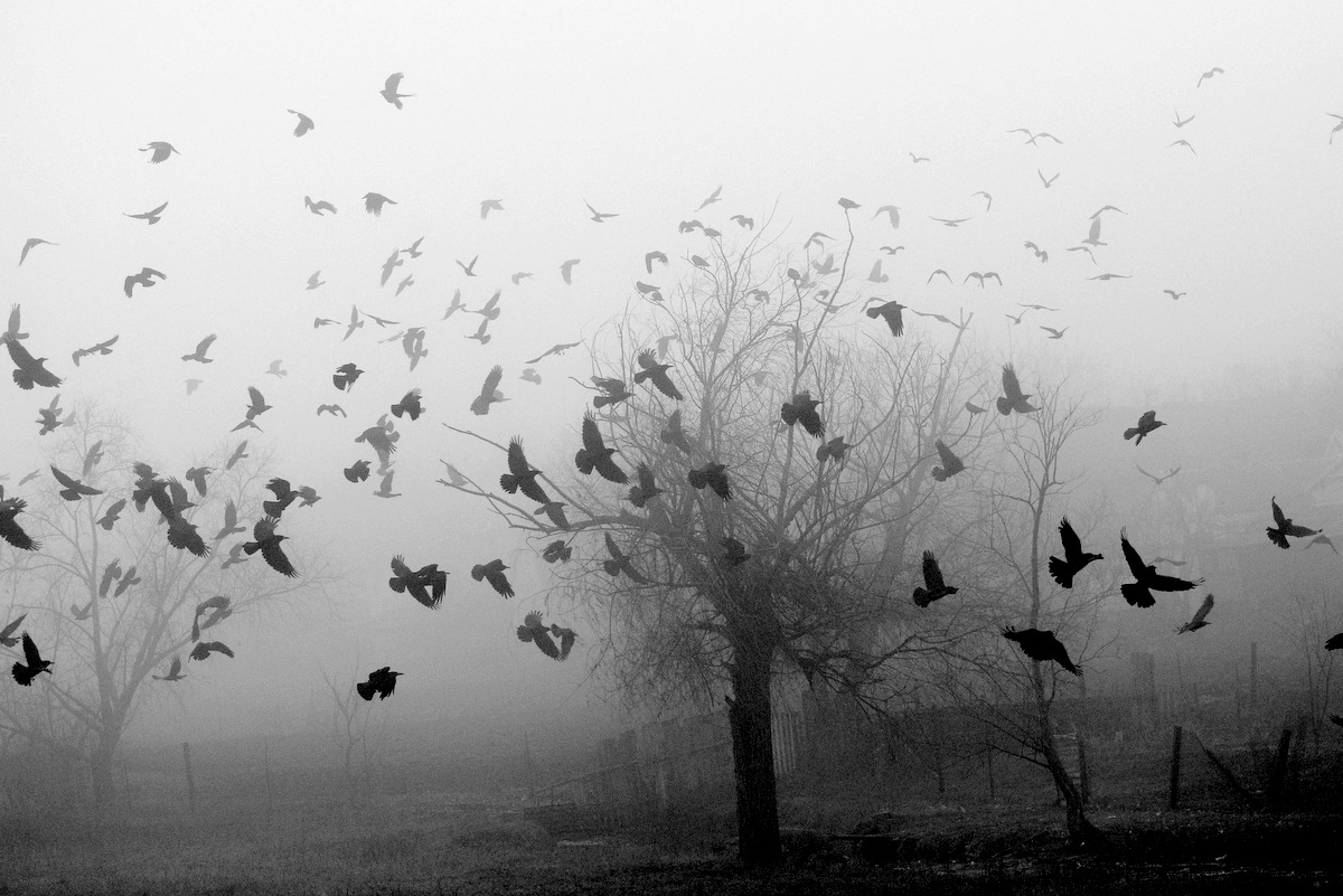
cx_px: 672
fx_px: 3918
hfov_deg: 19.4
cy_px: 448
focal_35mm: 105
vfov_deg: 13.1
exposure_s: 1/640
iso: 400
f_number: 5
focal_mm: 70
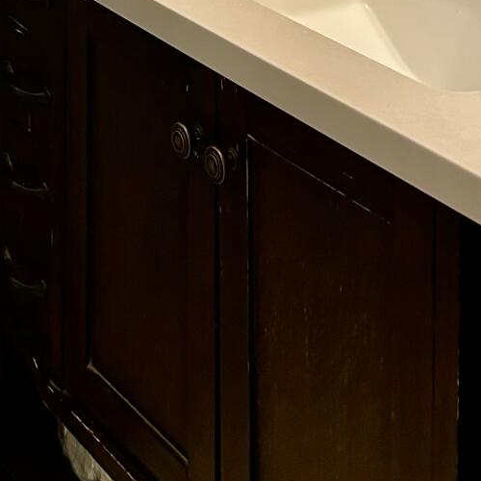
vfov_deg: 15.4
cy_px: -460
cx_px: 91
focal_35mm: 92
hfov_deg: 18.7
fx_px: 1446
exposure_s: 1/60
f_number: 1.5
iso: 160
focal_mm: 5.7
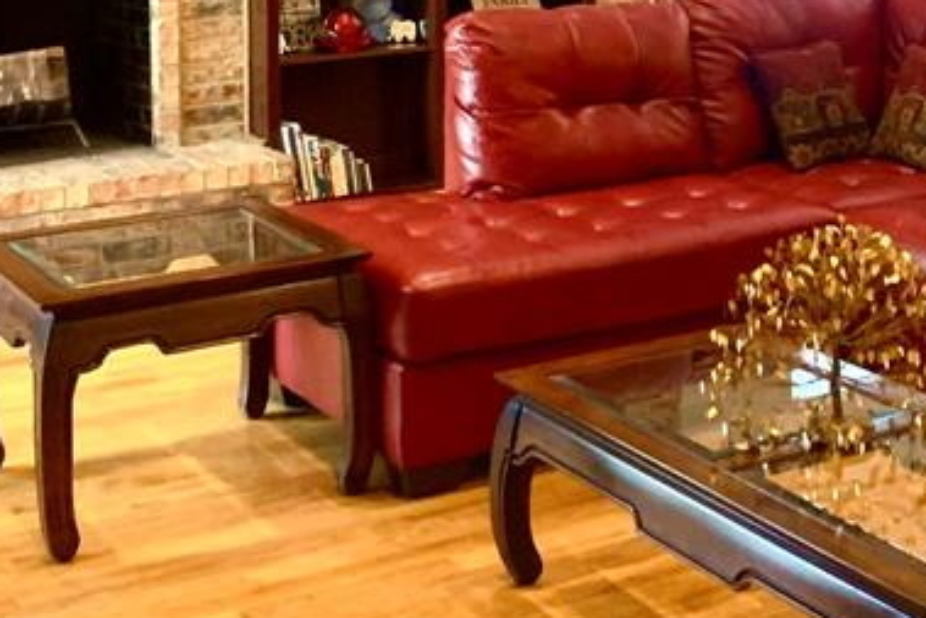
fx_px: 1878
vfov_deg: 17.8
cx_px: 728
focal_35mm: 73
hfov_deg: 27.2
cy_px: -129
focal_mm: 4.25
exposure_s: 1/30
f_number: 1.8
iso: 320
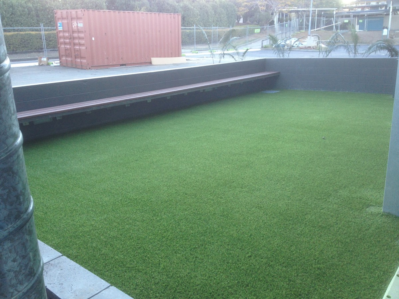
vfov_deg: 40.7
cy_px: 150
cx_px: 200
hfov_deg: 52.6
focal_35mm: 35
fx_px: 403
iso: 64
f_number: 2.4
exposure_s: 1/60
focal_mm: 4.28
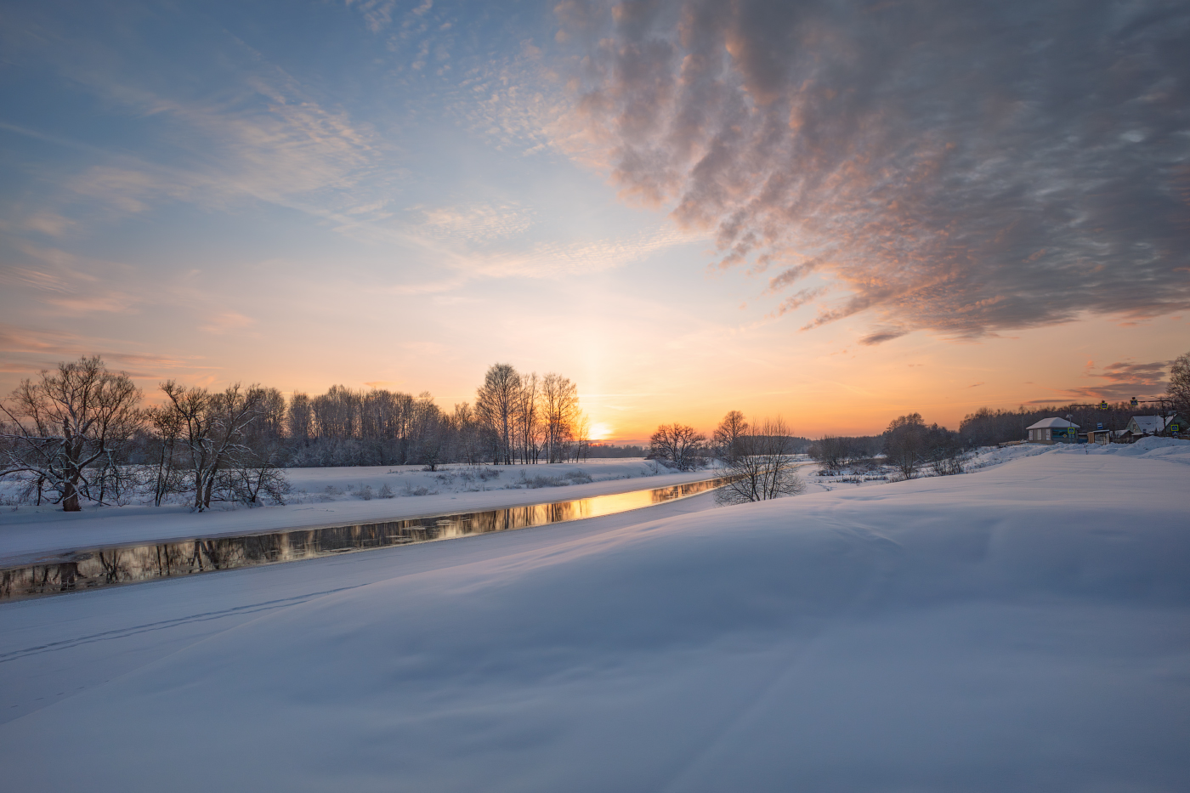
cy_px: 396
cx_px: 595
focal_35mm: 21
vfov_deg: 59.5
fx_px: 694
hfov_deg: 81.2
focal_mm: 13.8
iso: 250
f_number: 8
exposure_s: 1/250
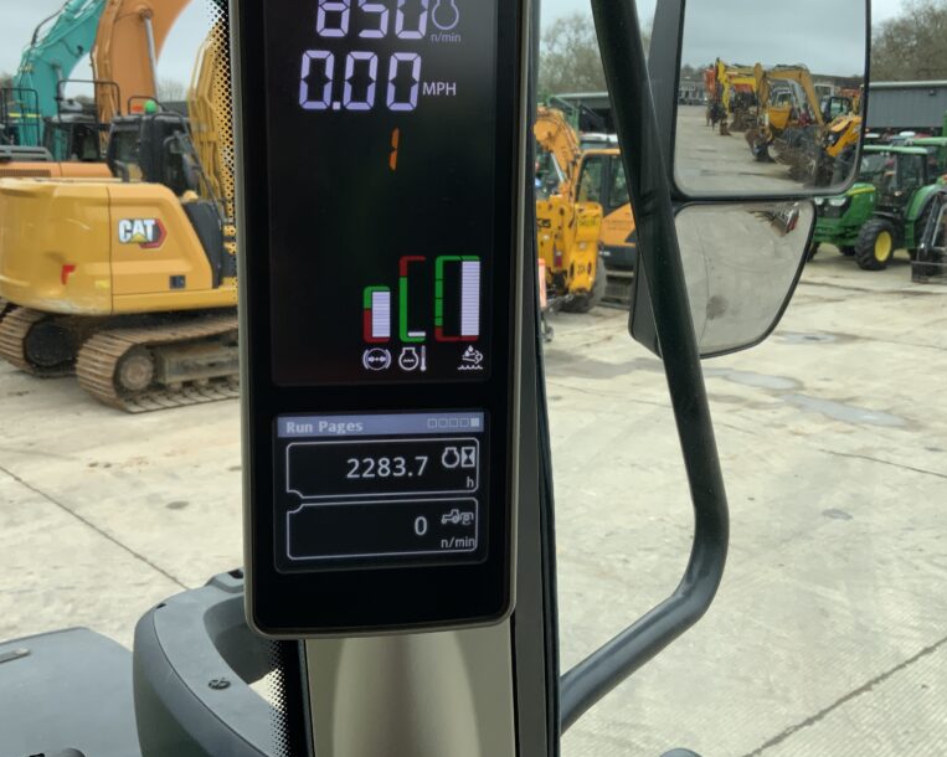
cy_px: 315
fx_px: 1065
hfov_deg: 47.9
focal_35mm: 38
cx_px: 457
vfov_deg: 39.0
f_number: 1.8
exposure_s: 1/378
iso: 16
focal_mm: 3
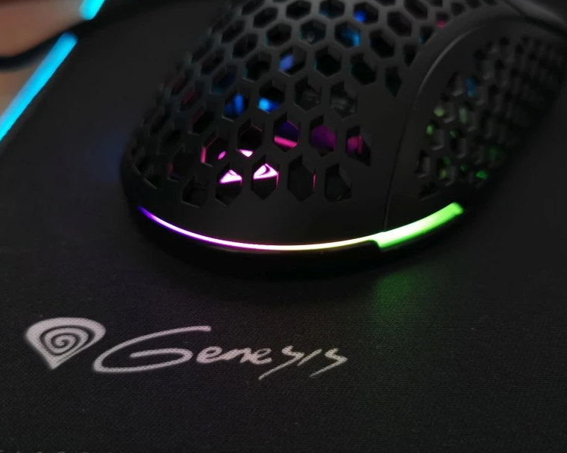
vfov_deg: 35.7
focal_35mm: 42
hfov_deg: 43.8
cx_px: 285
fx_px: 705
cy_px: 226
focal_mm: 5.56
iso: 200
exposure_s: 1/50
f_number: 1.6
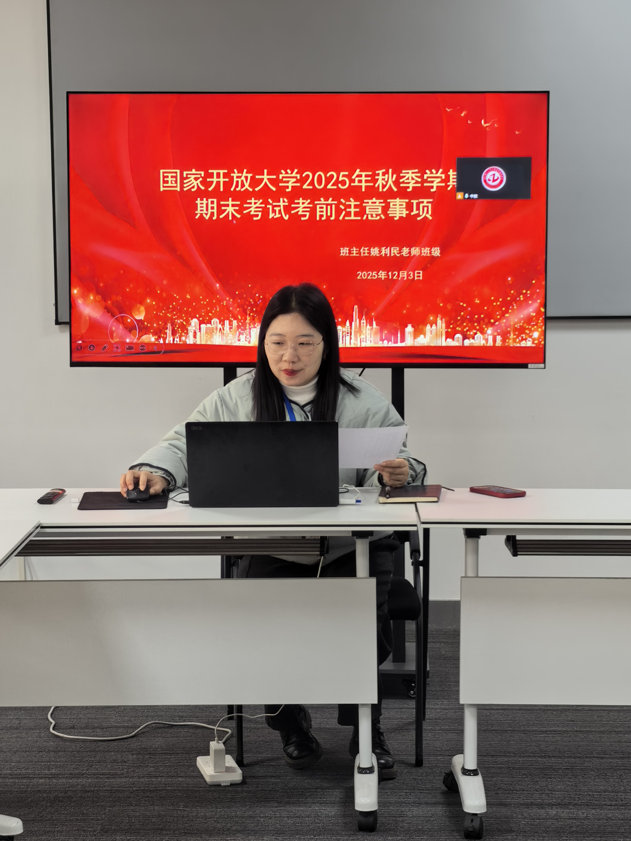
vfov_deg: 21.5
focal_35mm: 91
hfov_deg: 16.2
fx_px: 2212
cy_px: 380
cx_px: 317
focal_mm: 5.75
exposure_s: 1/100
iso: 50
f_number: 1.4
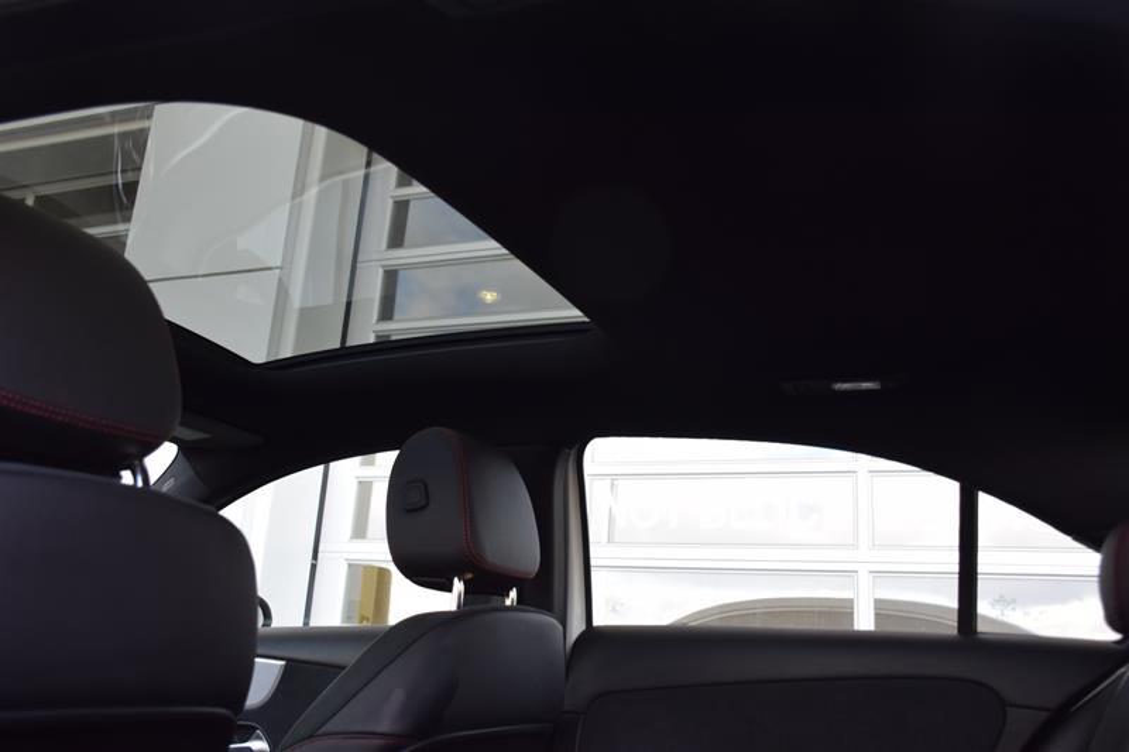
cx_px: 564
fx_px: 1035
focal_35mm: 33
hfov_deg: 57.2
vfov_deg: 40.0
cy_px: 376
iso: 400
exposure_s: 1/100
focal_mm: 22
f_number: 5
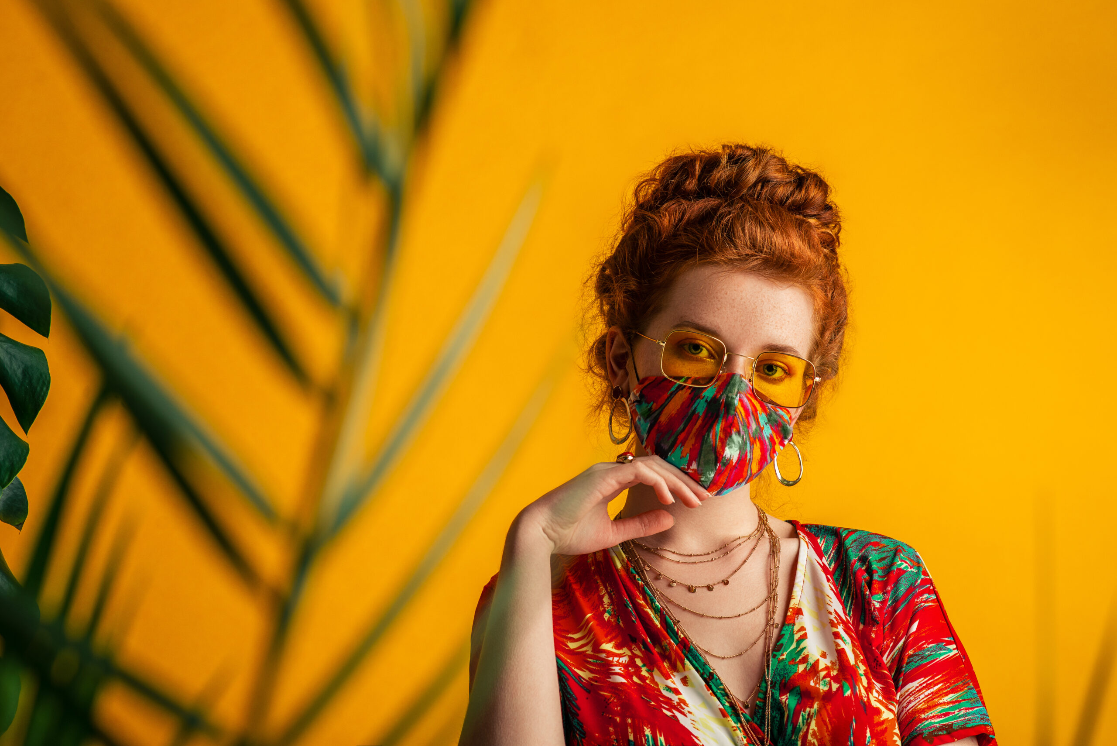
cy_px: 373
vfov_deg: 16.1
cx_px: 558
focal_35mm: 85
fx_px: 2638
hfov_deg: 23.9
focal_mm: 85
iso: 200
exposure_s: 1/160
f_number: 5.6
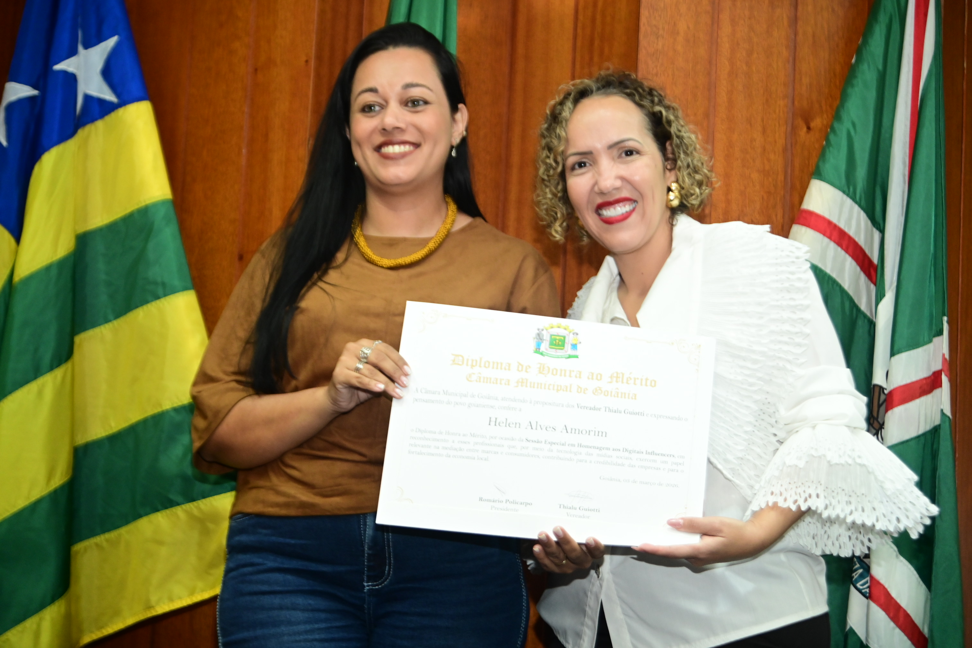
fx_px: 2295
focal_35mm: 85
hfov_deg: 23.9
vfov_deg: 16.1
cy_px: 324
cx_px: 486
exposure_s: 1/125
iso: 2500
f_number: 4.5
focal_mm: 85
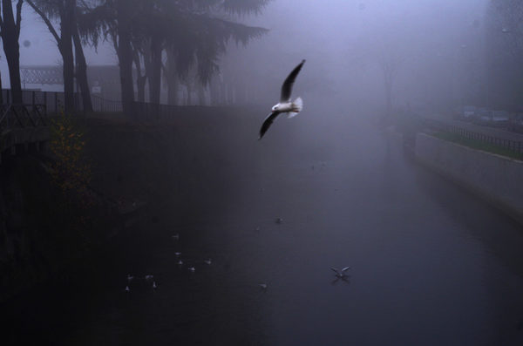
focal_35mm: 75
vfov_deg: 18.1
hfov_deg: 27.1
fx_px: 1087
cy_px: 173
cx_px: 262
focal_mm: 50
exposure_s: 1/180
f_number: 6.7
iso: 100
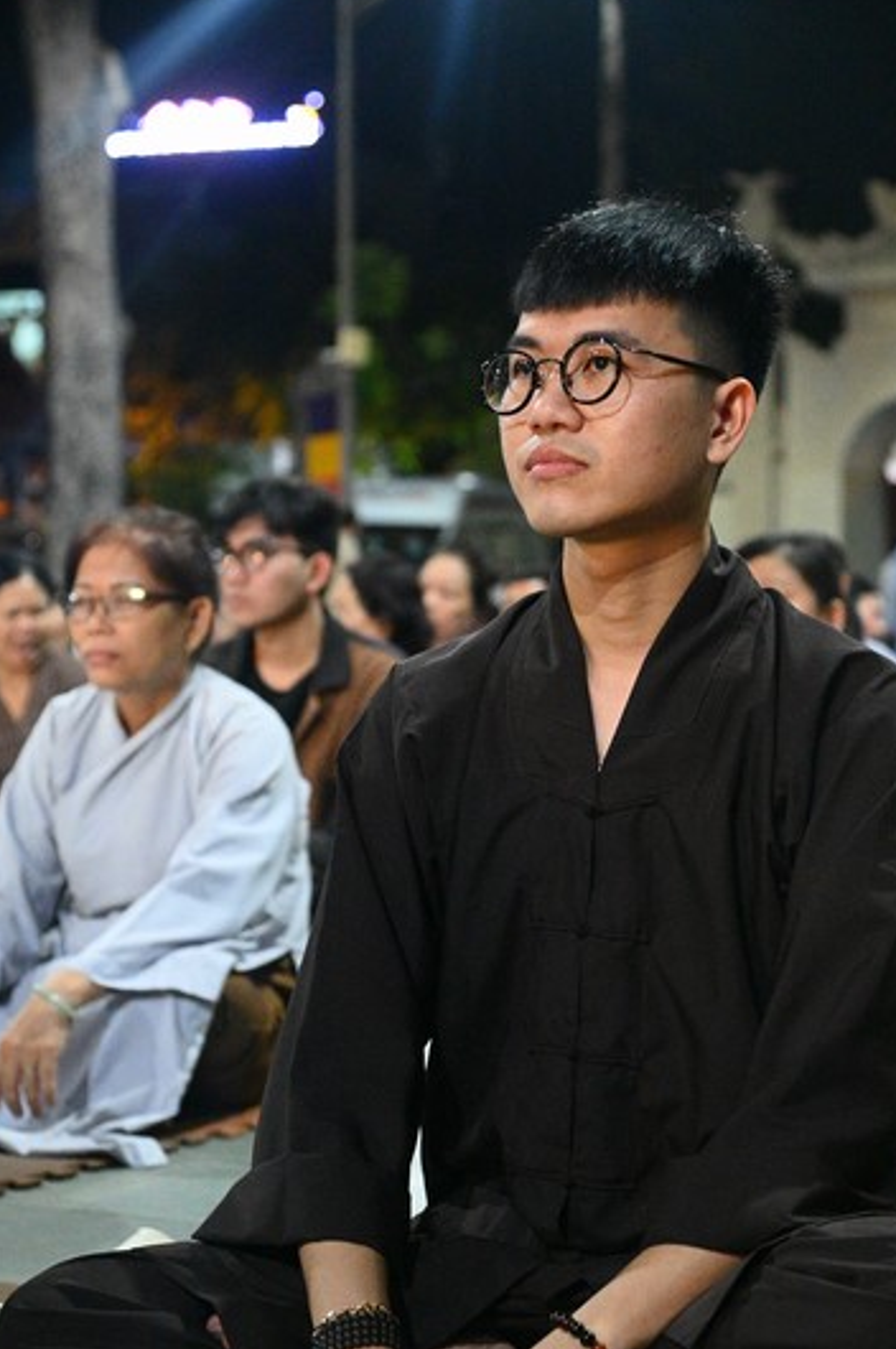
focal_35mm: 81
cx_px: 527
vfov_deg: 25.1
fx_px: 3032
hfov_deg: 16.8
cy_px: 751
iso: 20000
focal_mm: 66
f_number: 4.5
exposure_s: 1/125
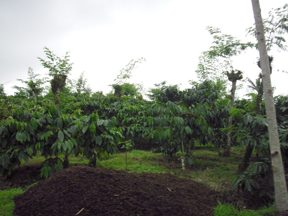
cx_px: 144
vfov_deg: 37.7
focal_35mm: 38
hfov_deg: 49.0
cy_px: 108
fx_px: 316
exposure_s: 1/500
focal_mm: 6.2
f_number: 2.8
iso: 100
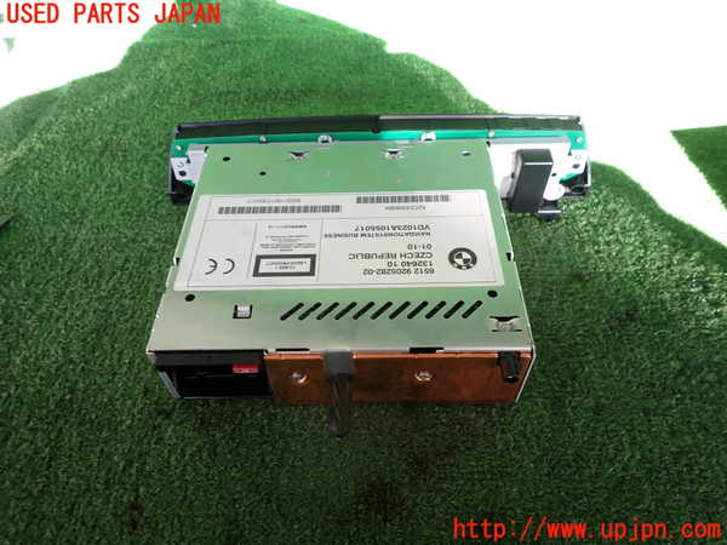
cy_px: 272
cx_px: 364
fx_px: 525
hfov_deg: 69.4
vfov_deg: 54.9
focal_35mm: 25
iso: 100
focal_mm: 4.5
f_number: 2
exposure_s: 1/100
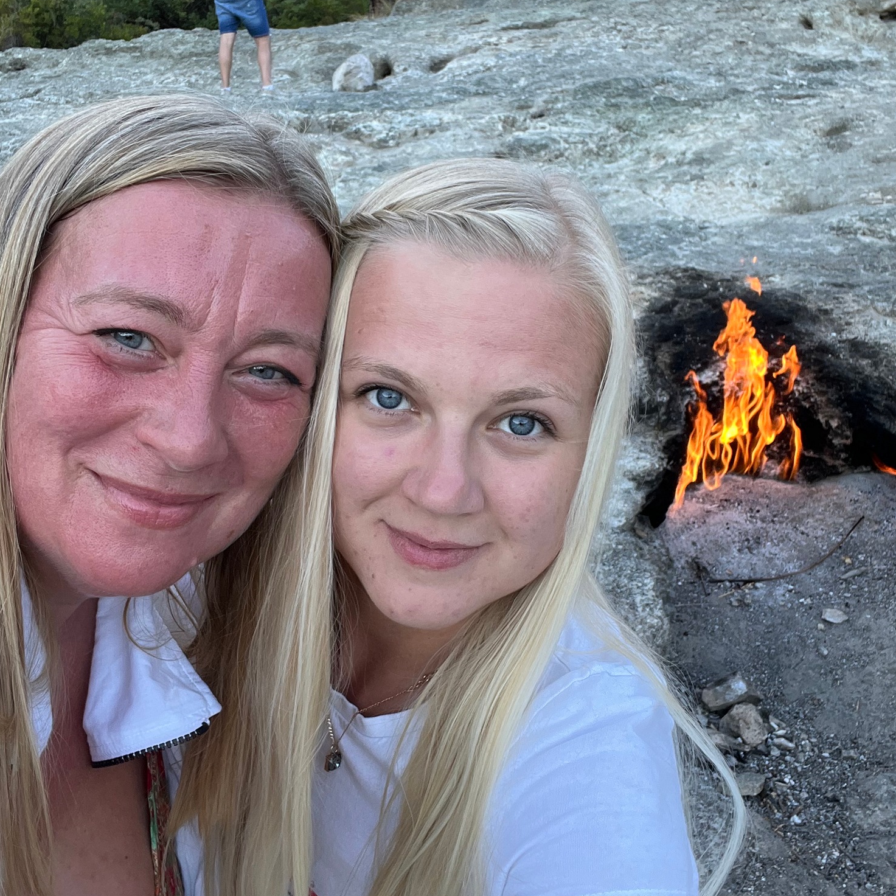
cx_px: 446
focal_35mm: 36
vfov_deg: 46.0
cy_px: 418
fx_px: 1054
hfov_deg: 46.0
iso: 50
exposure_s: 1/121
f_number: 2.2
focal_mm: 2.71
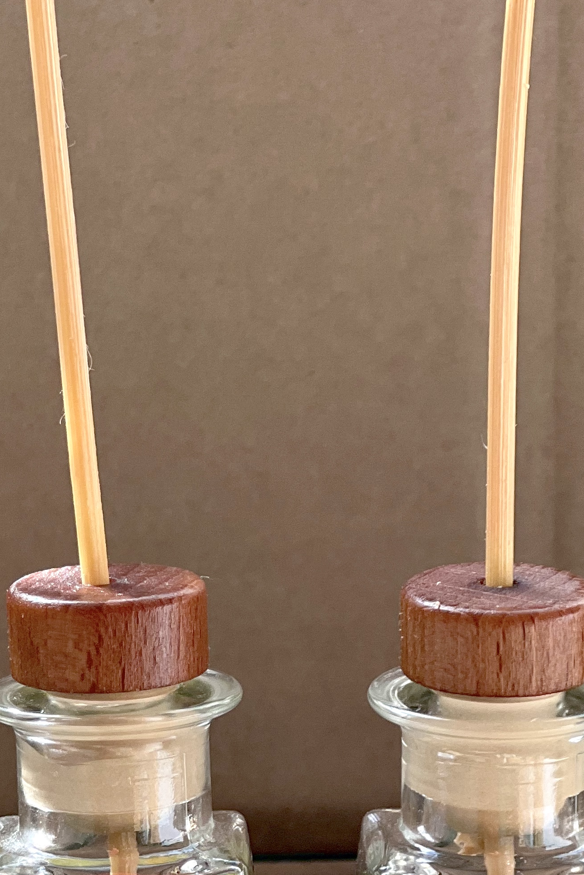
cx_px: 167
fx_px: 4014
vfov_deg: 12.3
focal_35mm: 165
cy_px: 871
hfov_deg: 8.3
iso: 50
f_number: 2.8
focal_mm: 9
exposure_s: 1/121
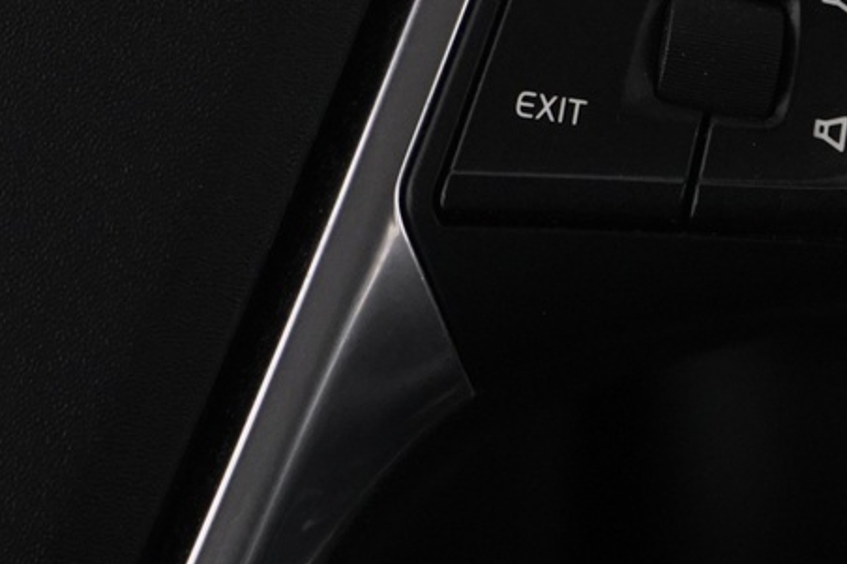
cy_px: -52
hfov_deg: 9.0
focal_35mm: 226
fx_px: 5315
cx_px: 1038
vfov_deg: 6.1
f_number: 5.6
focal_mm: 63
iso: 4000
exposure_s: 1/60
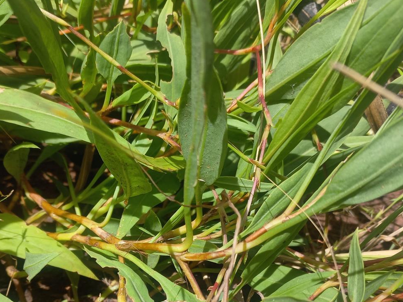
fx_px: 442
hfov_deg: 48.6
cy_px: 218
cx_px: 158
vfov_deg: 37.0
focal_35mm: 38
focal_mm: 4.6
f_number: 1.8
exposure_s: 1/385
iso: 25
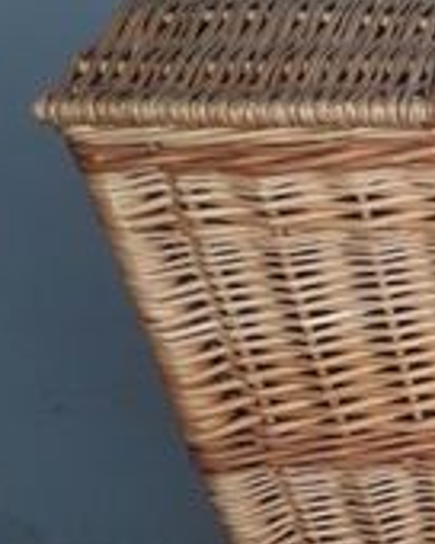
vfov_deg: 20.3
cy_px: 448
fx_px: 1497
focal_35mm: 93
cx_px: 678
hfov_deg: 15.1
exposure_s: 1/161
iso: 40
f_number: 1.9
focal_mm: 3.6
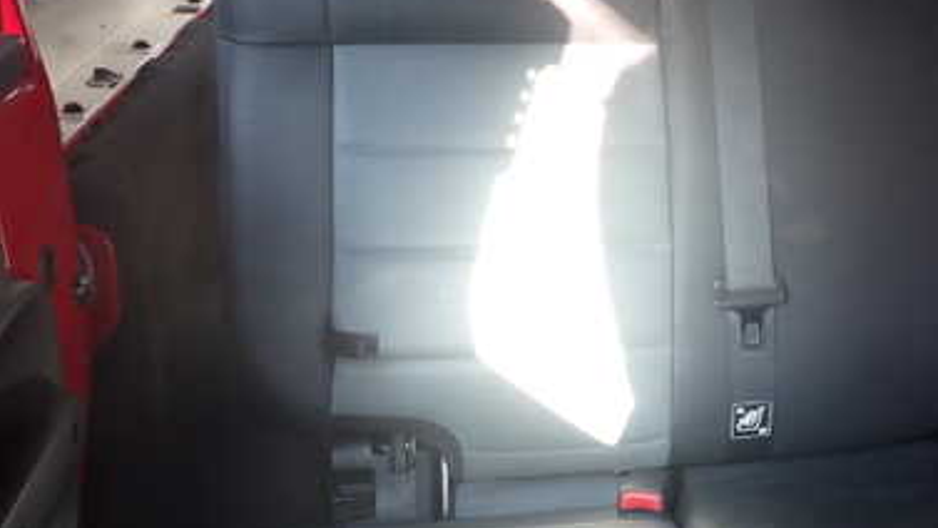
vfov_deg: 23.0
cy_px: 227
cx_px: 744
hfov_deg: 38.4
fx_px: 1293
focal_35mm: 52
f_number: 2.3
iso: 200
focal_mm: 5.4
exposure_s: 1/30
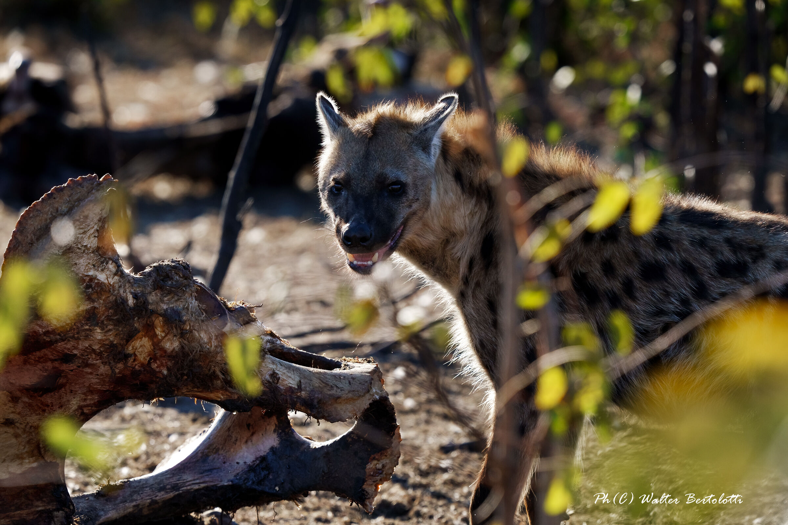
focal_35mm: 400
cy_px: 262
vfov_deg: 3.4
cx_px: 394
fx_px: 8755
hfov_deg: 5.2
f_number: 5
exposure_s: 1/3200
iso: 800
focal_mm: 400
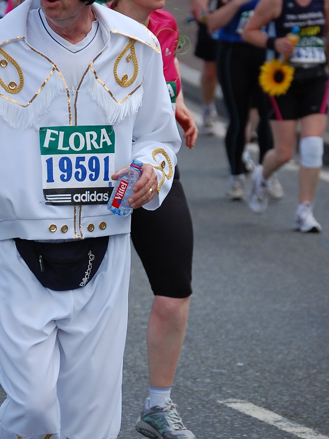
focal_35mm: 340
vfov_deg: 5.8
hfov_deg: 4.4
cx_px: 71
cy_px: 244
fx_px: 4310
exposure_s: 1/1000
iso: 320
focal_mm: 120
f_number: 5
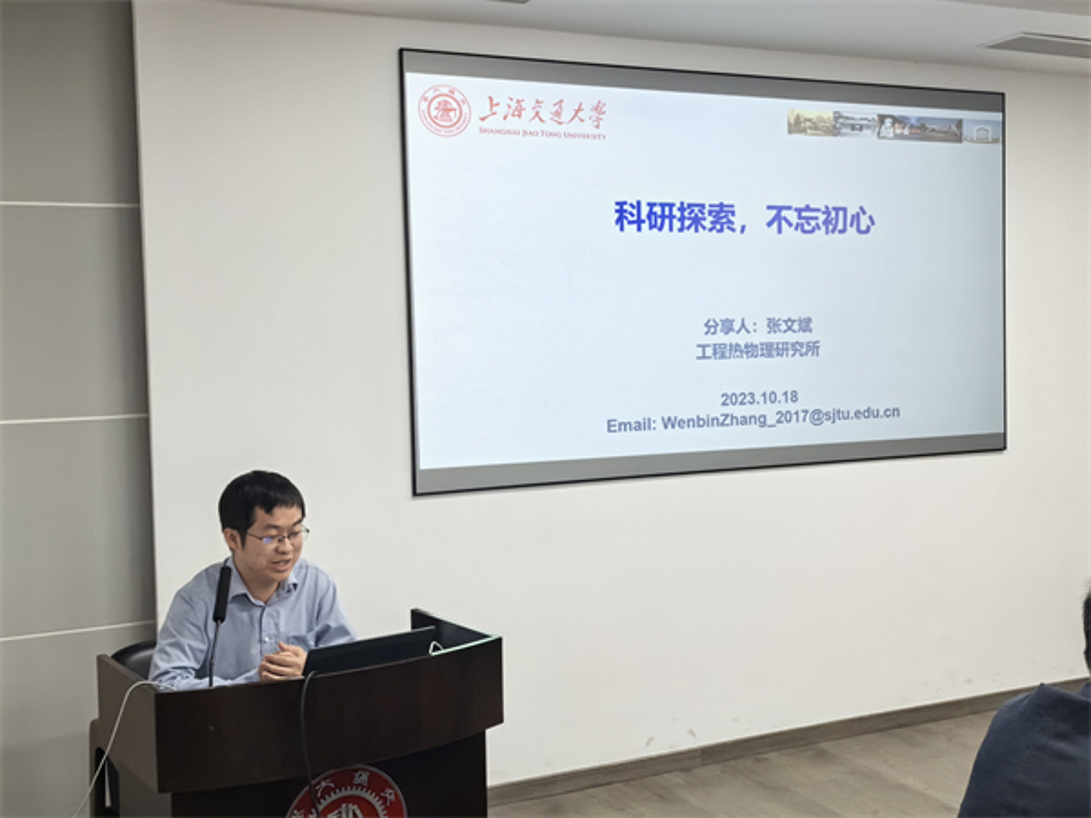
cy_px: 409
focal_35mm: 42
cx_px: 546
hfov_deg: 44.8
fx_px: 1324
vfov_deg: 34.3
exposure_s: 1/50
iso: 400
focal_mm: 5.75
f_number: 4
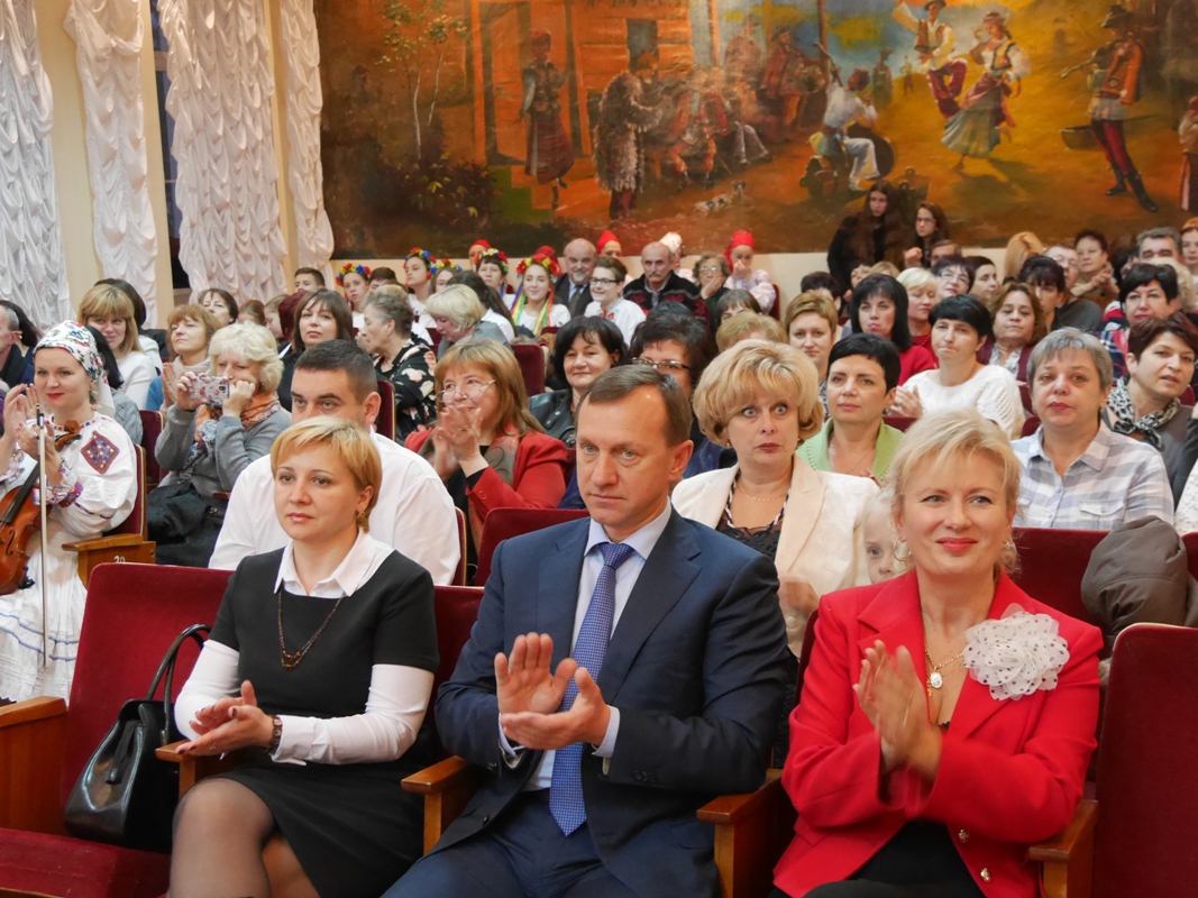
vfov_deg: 30.3
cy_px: 449
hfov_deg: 39.7
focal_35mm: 48
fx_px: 1661
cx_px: 599
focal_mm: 24
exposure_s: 1/50
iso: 3200
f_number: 4.1
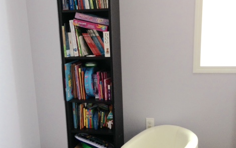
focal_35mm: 47
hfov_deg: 42.6
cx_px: 118
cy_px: 87
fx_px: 302
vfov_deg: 27.4
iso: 100
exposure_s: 1/20
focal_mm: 4.12
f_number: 2.4
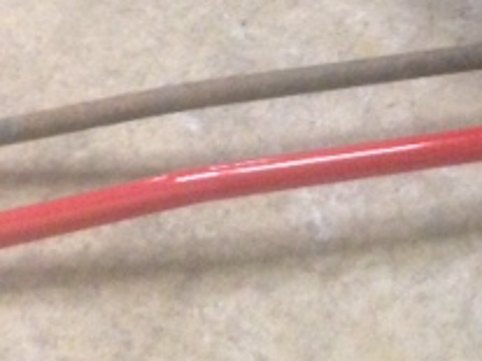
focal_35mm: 102
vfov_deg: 14.4
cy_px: 61
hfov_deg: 18.6
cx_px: 522
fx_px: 1419
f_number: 2.4
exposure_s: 1/15
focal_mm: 4.12
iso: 640
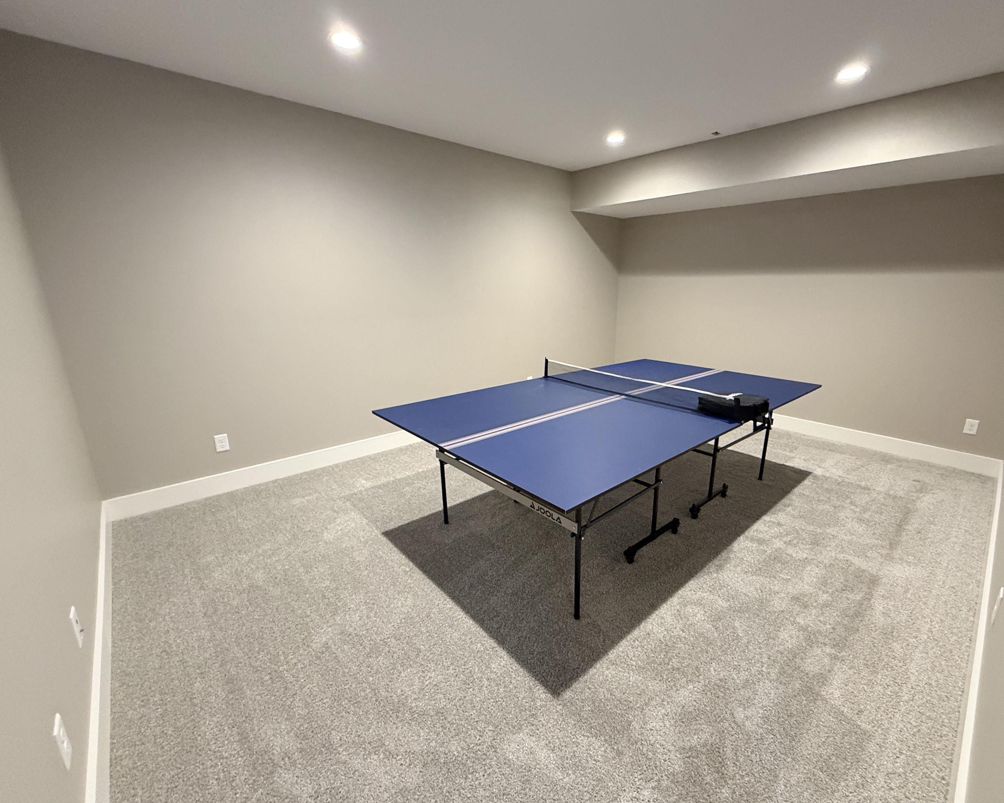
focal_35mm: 15
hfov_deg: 96.6
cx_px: 537
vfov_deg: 84.0
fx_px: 446
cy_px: 401
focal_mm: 2.22
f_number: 2.2
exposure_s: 1/60
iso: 640
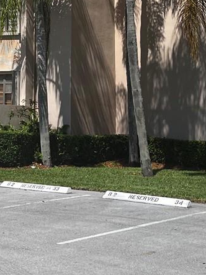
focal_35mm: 94
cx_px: -17
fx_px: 746
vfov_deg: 19.9
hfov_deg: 15.3
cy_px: -29
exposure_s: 1/4484
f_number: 1.6
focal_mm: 5.1
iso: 50
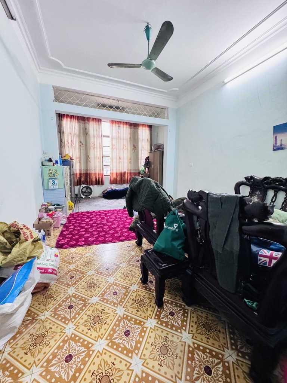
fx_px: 155
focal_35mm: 14
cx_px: 144
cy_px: 192
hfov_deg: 85.7
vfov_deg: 102.1
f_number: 2.2
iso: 800
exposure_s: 1/60
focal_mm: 2.22
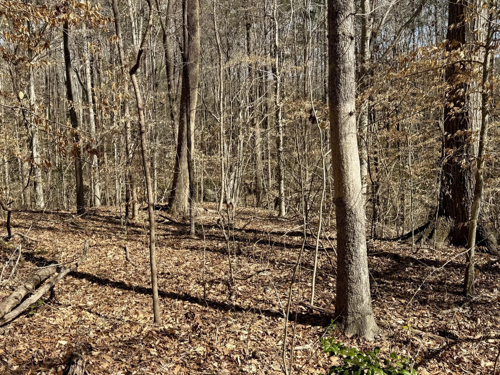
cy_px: 149
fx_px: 491
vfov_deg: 41.6
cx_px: 240
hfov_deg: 53.9
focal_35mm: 34
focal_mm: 6.76
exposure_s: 1/2506
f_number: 1.78
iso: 80
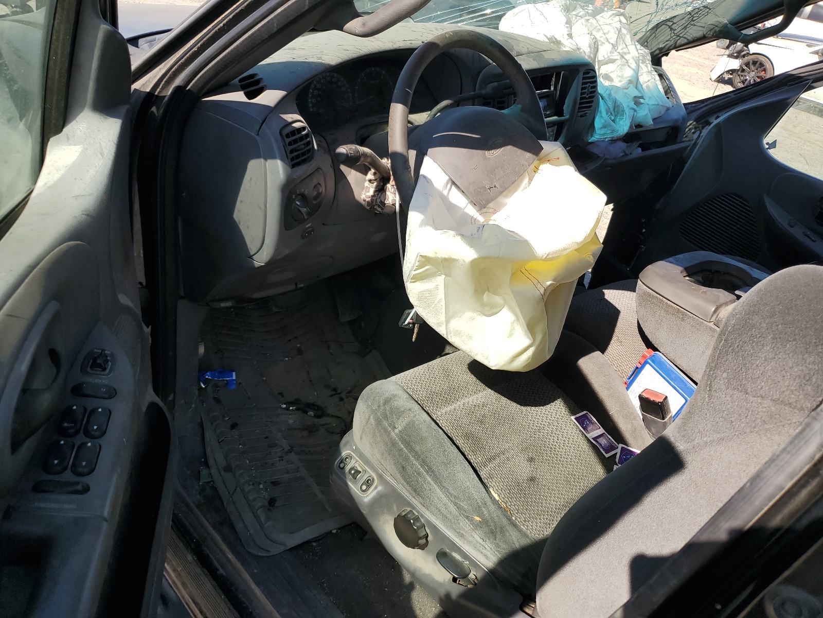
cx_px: 412
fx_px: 618
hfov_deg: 67.3
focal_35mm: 26
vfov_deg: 53.1
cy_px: 309
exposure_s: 1/2000
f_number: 1.5
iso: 50
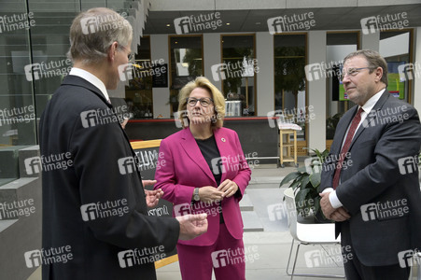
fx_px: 421
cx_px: 210
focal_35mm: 36
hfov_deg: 53.2
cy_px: 140
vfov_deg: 36.8
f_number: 6.3
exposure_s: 1/320
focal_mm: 36
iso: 1600
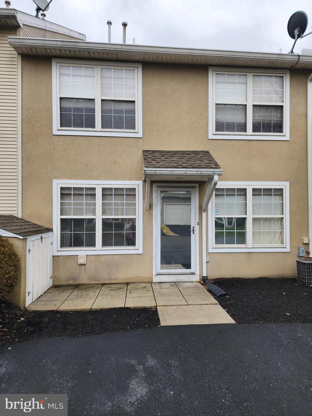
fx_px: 276
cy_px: 208
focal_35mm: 23
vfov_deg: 73.9
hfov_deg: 58.9
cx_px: 156
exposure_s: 1/180
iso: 64
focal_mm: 6.4
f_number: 1.8
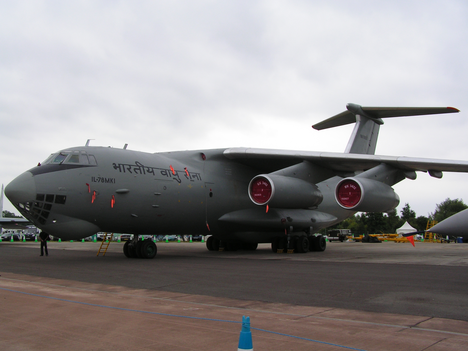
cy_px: 176
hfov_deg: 49.0
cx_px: 234
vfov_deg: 37.7
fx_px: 514
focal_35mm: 38
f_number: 5.6
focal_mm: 6.3
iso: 50
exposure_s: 1/160
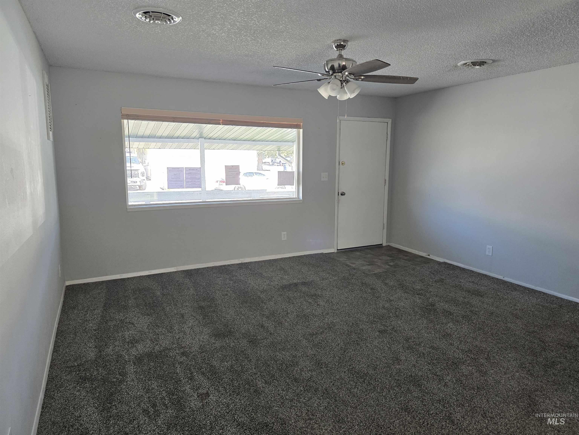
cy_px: 218
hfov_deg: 73.9
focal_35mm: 23
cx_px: 290
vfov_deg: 58.9
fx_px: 385
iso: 200
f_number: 1.7
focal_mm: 6.3
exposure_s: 1/180
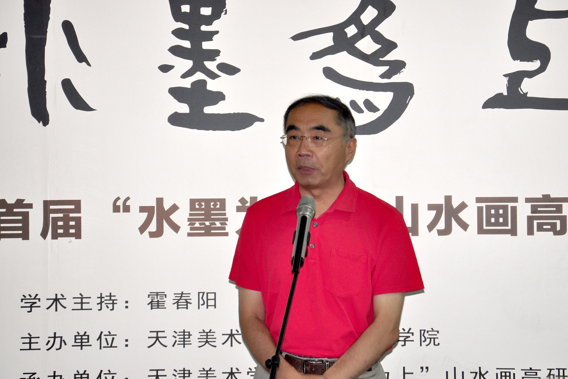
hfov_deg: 19.5
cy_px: 190
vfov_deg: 13.0
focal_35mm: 105
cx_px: 284
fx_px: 1657
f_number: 5.3
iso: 400
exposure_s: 1/25
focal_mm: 70
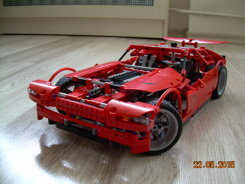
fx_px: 269
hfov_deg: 49.0
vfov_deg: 37.7
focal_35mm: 38
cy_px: 92
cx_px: 122
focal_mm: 6.3
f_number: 2.8
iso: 50
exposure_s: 1/12.3
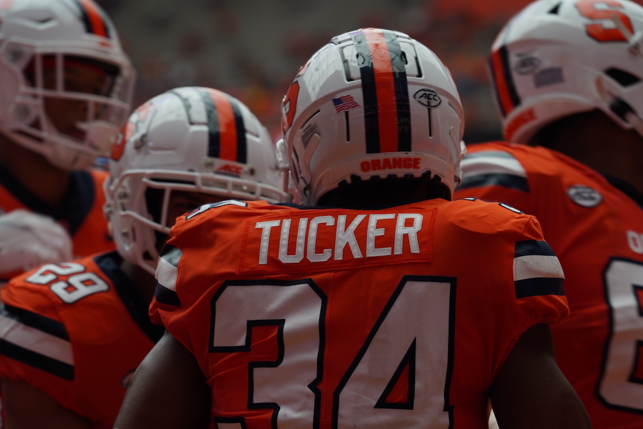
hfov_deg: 11.5
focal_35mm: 178
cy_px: 214
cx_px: 322
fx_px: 3179
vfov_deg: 7.7
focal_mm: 178
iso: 640
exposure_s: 1/125
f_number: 5
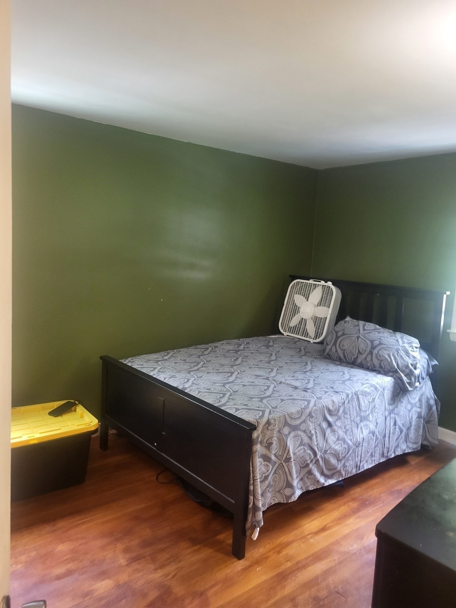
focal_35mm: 26
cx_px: 228
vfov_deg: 67.3
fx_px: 457
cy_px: 304
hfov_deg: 53.1
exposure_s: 1/30
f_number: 1.8
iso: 640
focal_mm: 5.4
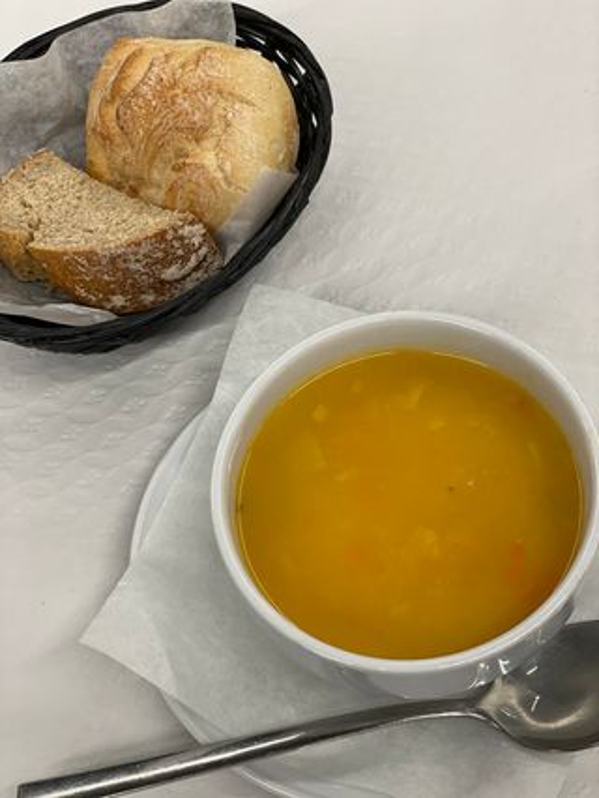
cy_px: 399
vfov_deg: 36.8
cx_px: 300
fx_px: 1199
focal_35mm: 52
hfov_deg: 28.1
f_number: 2
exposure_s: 1/96
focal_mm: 6
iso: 125
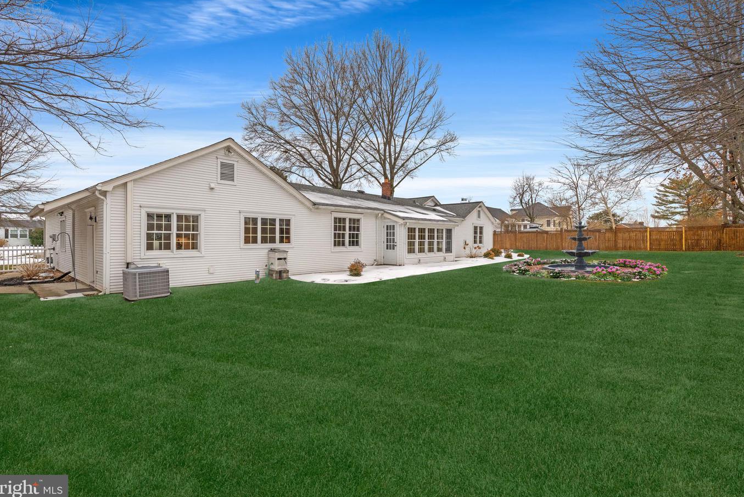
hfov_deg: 91.5
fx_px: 362
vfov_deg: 68.8
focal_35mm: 18
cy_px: 239
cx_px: 378
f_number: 9
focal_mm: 16.5
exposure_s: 1/1600
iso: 800
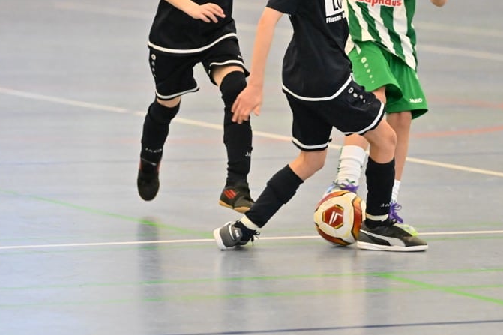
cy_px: 67
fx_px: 4665
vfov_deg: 4.1
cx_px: 409
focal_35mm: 334
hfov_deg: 6.2
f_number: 3.5
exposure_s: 1/1000
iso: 8000
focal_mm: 175
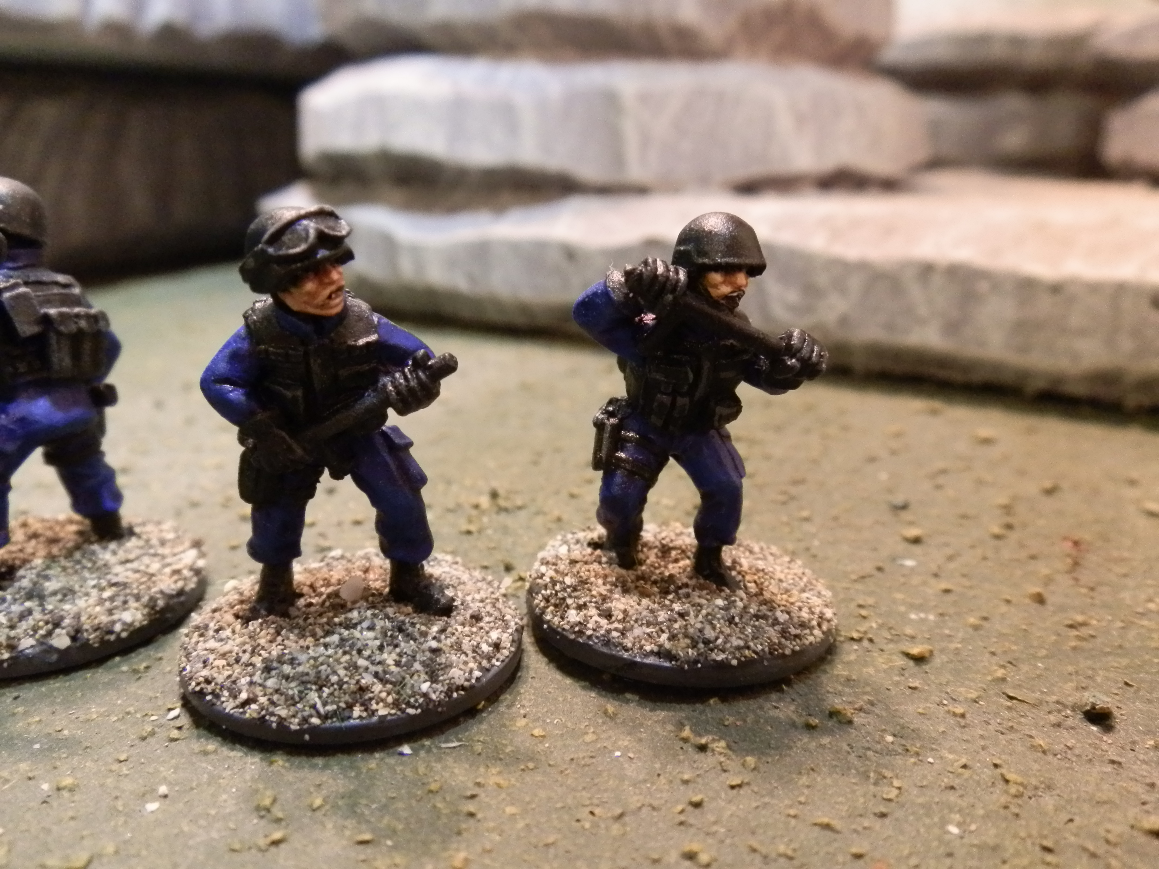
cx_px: 580
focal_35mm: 28
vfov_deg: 49.7
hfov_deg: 63.4
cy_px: 434
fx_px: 937
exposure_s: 1/30
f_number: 3.1
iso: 400
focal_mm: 5
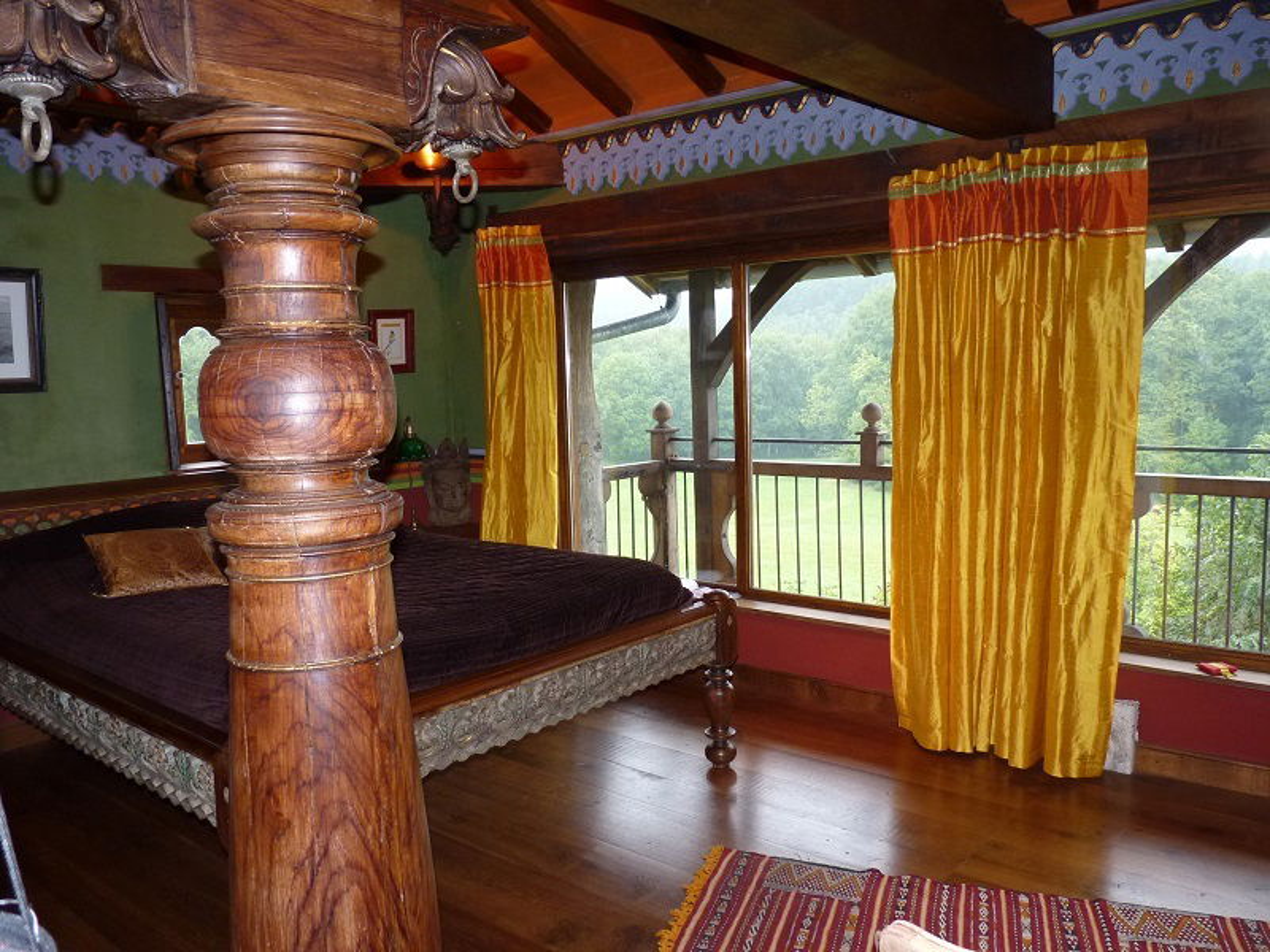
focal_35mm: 27
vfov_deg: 51.4
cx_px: 635
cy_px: 476
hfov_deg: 65.3
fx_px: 991
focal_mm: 4.8
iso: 200
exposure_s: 1/30
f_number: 2.8
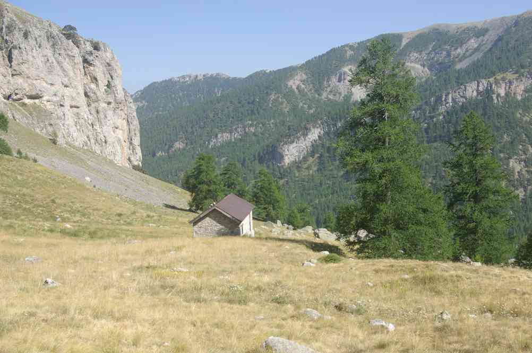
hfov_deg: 46.4
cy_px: 176
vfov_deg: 31.8
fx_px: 620
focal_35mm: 42
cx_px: 266
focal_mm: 28
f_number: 6.7
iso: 100
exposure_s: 1/180
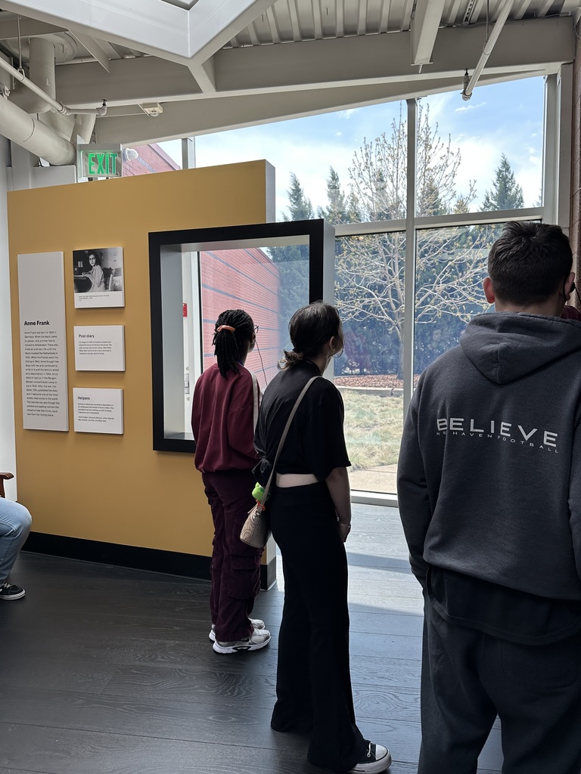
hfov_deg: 56.8
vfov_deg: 71.6
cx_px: 290
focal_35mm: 24
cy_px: 387
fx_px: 537
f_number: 1.78
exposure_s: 1/252
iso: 80
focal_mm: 6.86
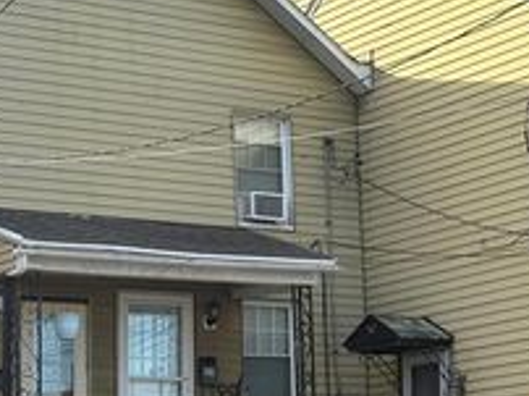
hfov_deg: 15.0
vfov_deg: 11.4
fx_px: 1969
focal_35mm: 129
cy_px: 282
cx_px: 553
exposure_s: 1/1709
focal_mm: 5.96
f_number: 1.6
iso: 40
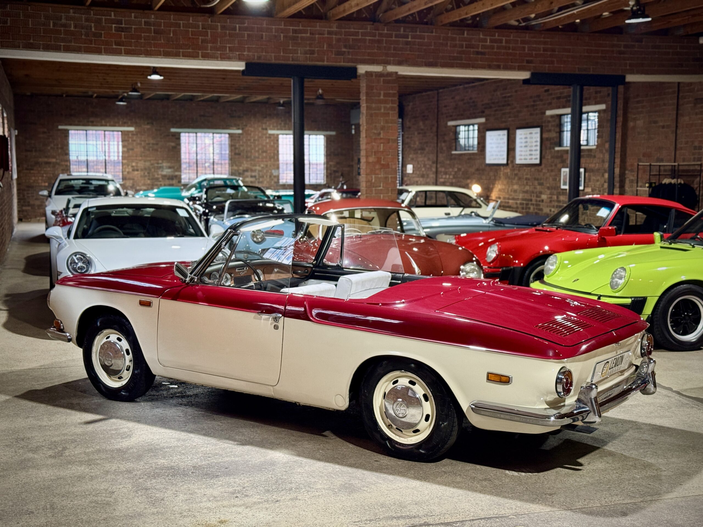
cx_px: 352
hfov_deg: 39.7
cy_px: 264
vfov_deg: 30.3
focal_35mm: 48
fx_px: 975
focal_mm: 6.76
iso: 200
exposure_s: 1/33
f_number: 1.78
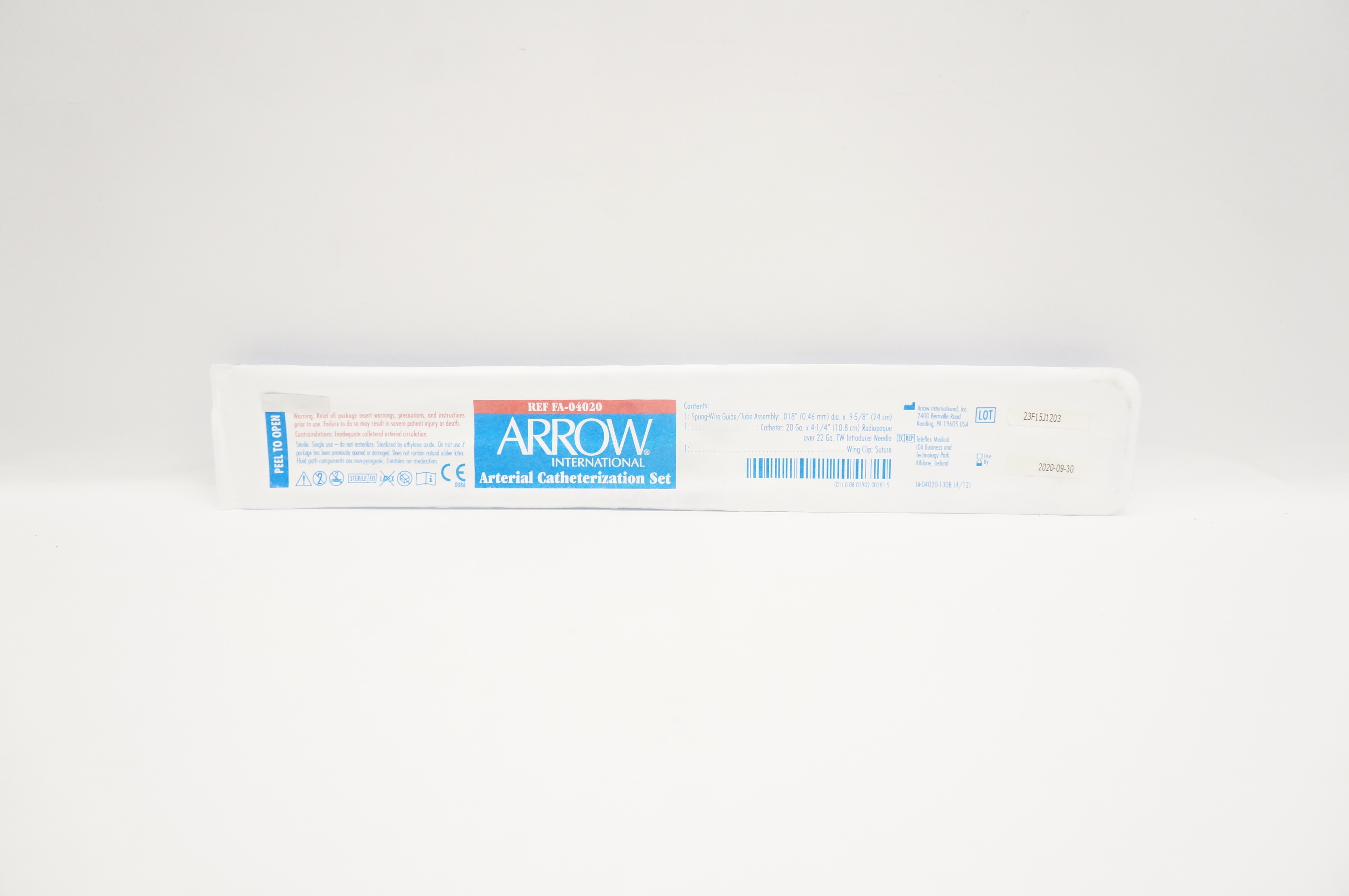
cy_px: 448
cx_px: 674
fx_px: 1011
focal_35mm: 27
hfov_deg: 67.4
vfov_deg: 47.8
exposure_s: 1/125
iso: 800
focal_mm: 18
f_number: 5.6
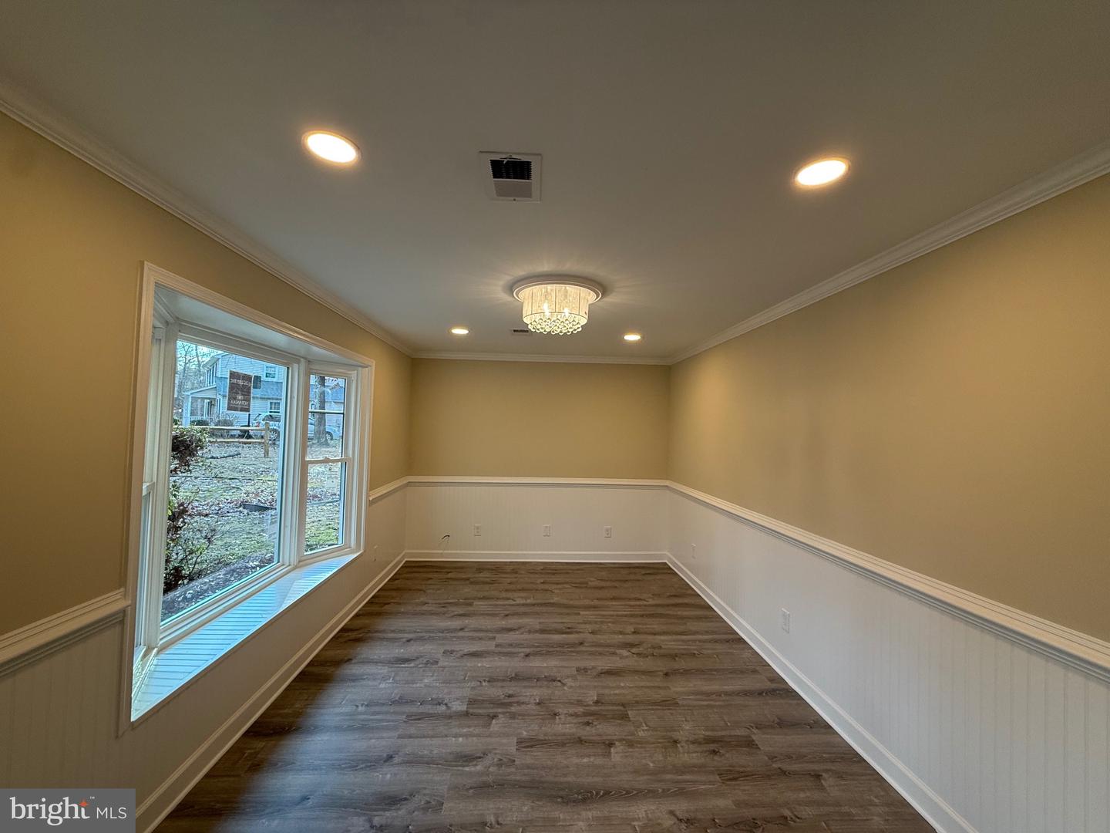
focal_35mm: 14
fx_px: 449
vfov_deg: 85.7
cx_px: 555
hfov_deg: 102.1
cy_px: 416
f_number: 2.2
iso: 125
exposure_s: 1/120
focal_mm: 2.22
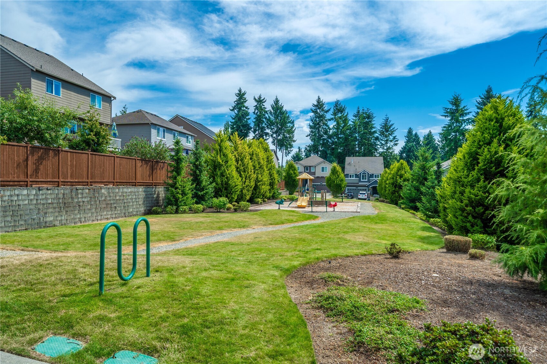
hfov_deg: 73.7
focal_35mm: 24
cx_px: 274
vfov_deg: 53.1
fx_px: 365
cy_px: 182
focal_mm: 24
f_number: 8
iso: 100
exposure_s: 1/400
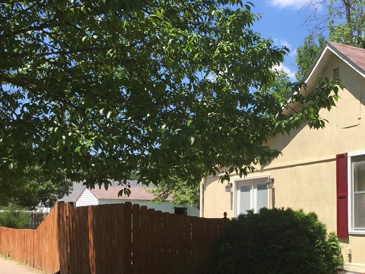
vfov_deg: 30.0
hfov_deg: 38.8
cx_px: 263
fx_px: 506
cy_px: 189
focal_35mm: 48
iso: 32
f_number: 2.2
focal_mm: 4.15
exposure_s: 1/1582
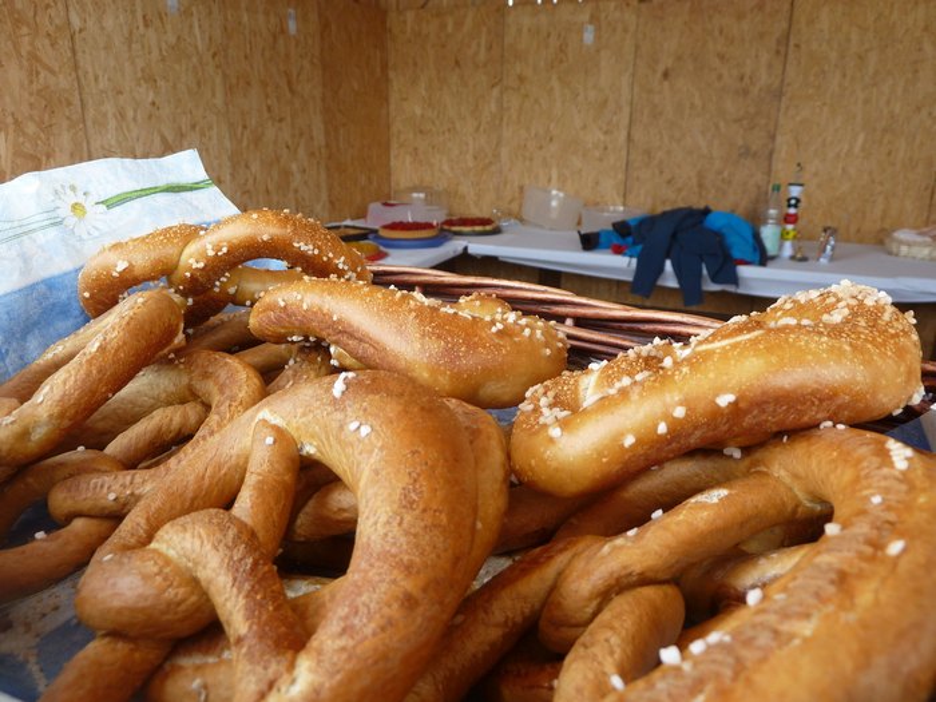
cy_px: 351
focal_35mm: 25
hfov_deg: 69.4
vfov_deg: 54.9
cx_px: 468
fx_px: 676
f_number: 3.3
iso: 80
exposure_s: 1/80
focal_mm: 4.1
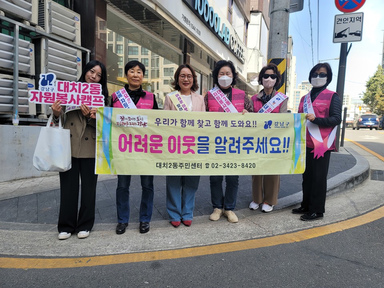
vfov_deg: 54.9
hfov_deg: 69.4
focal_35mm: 25
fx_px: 277
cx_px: 192
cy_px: 144
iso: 20
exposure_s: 1/238
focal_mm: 7
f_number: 1.8
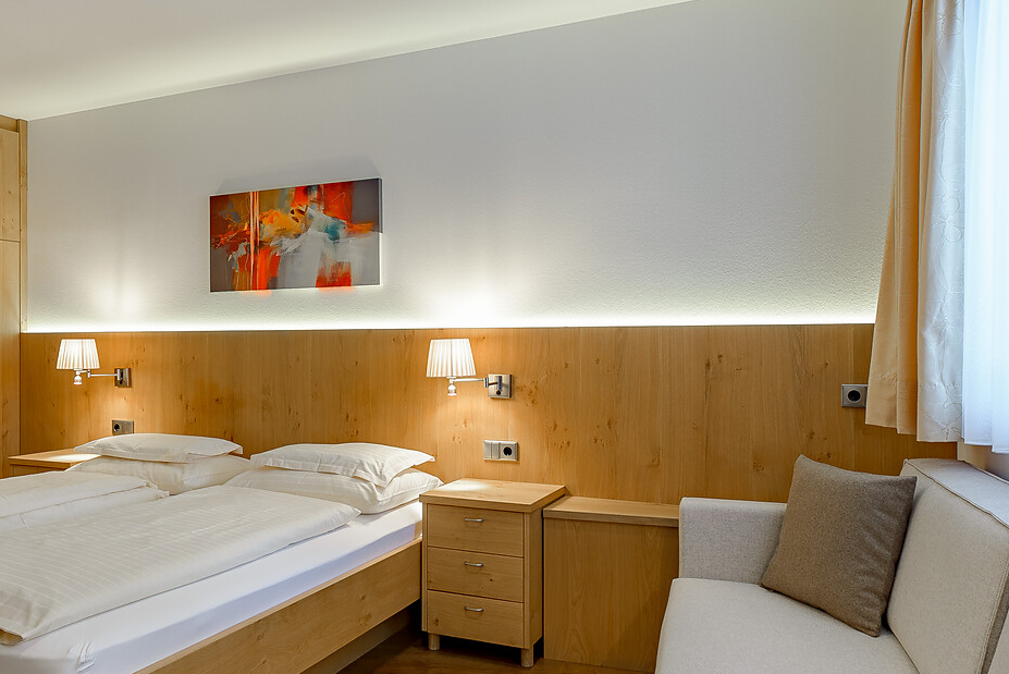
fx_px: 813
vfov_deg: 45.0
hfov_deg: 63.4
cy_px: 341
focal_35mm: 29
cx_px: 434
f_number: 8
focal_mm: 14
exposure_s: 1/15
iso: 100
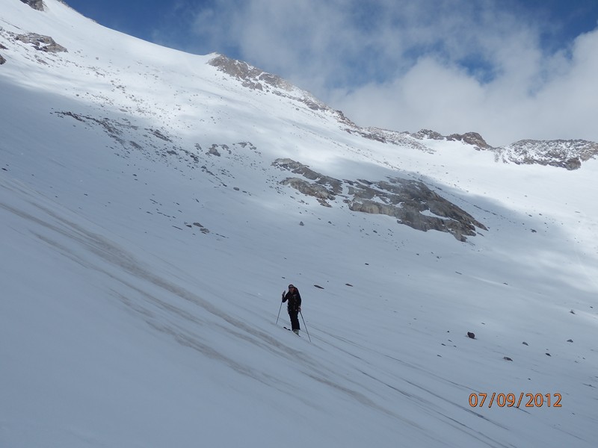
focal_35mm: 33
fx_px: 570
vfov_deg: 42.9
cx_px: 299
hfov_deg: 55.4
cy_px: 224
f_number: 9.7
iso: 80
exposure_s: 1/250
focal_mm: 6
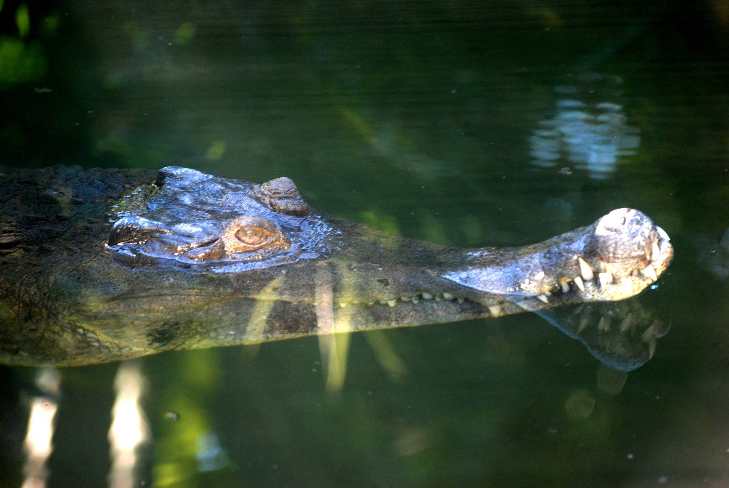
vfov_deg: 6.8
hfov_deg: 10.1
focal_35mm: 202
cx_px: 364
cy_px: 244
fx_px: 4105
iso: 400
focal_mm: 135
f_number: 4.5
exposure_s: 1/60
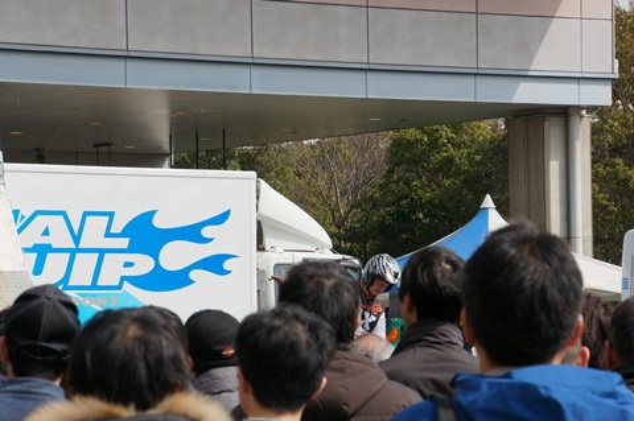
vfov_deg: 9.4
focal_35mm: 146
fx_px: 2570
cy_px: 210
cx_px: 317
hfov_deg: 14.1
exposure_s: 1/200
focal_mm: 97.4
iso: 100
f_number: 9
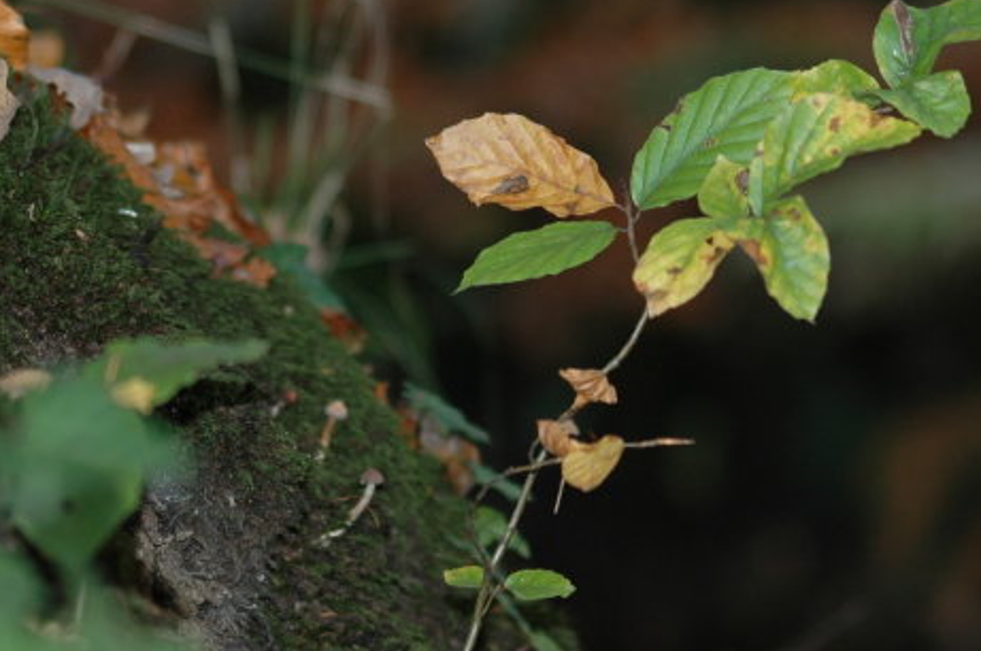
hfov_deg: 6.7
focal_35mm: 309
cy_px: 218
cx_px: 685
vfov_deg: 4.4
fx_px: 8408
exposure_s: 1/60
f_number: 4.2
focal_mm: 100
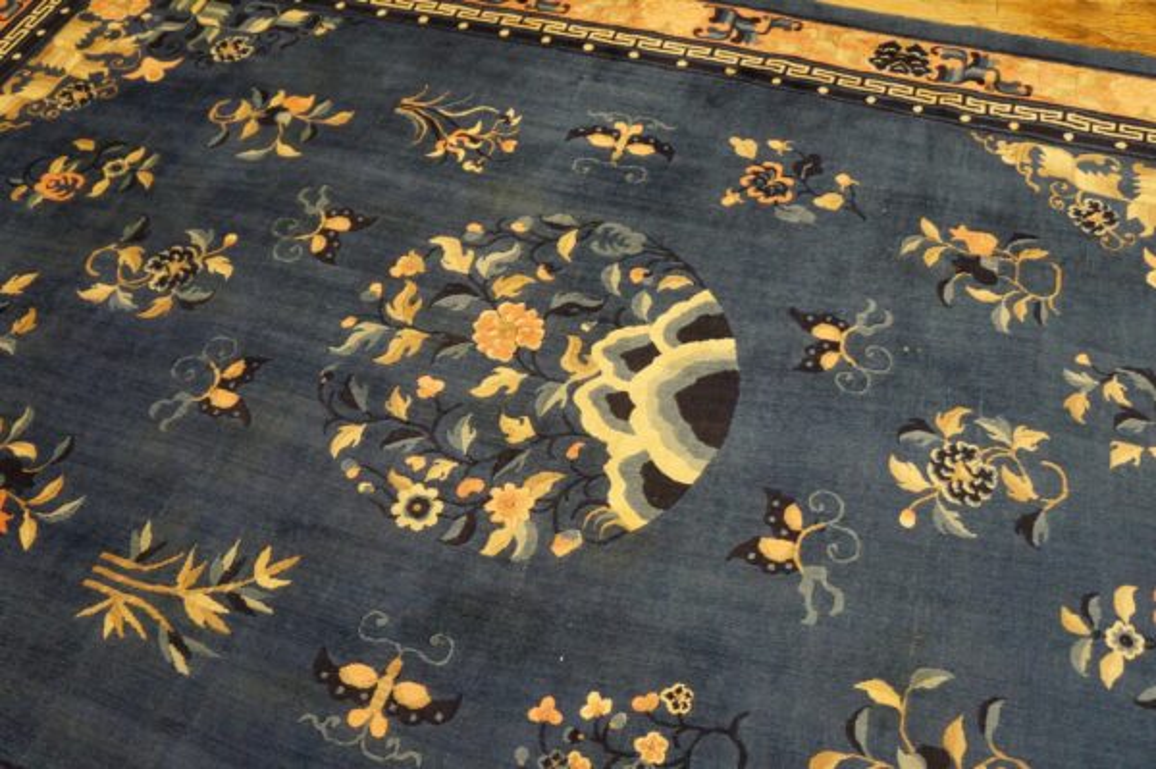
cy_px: 384
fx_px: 914
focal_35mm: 28
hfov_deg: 64.6
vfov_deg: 45.6
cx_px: 578
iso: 2500
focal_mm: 19
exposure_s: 1/160
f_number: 4
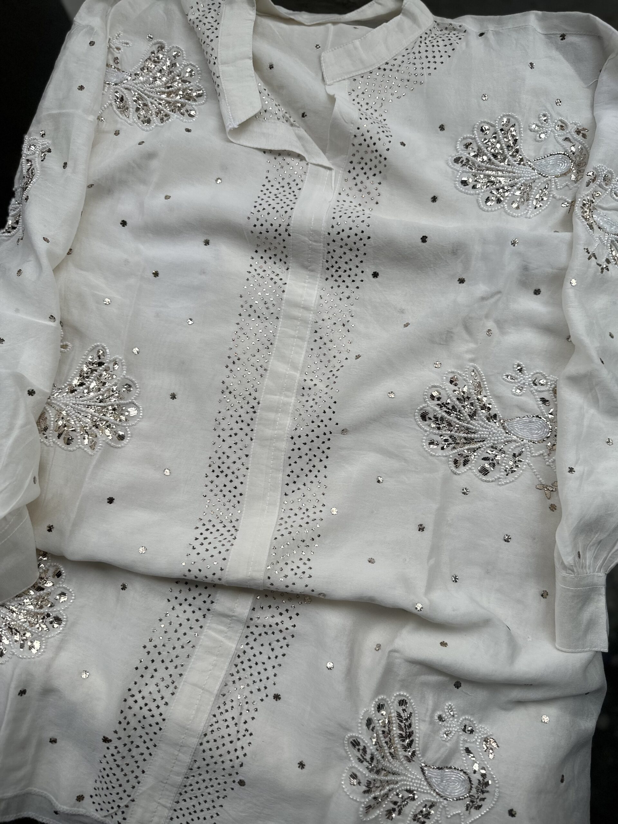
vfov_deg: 71.6
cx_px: 309
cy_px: 412
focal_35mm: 24
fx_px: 571
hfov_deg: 56.8
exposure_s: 1/1692
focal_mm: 6.86
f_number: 1.78
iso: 80
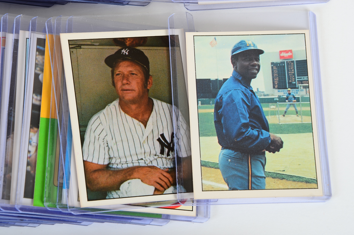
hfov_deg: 13.1
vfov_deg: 8.7
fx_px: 1546
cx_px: 177
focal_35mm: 158
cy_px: 118
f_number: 13
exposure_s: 1/160
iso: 100
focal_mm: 105
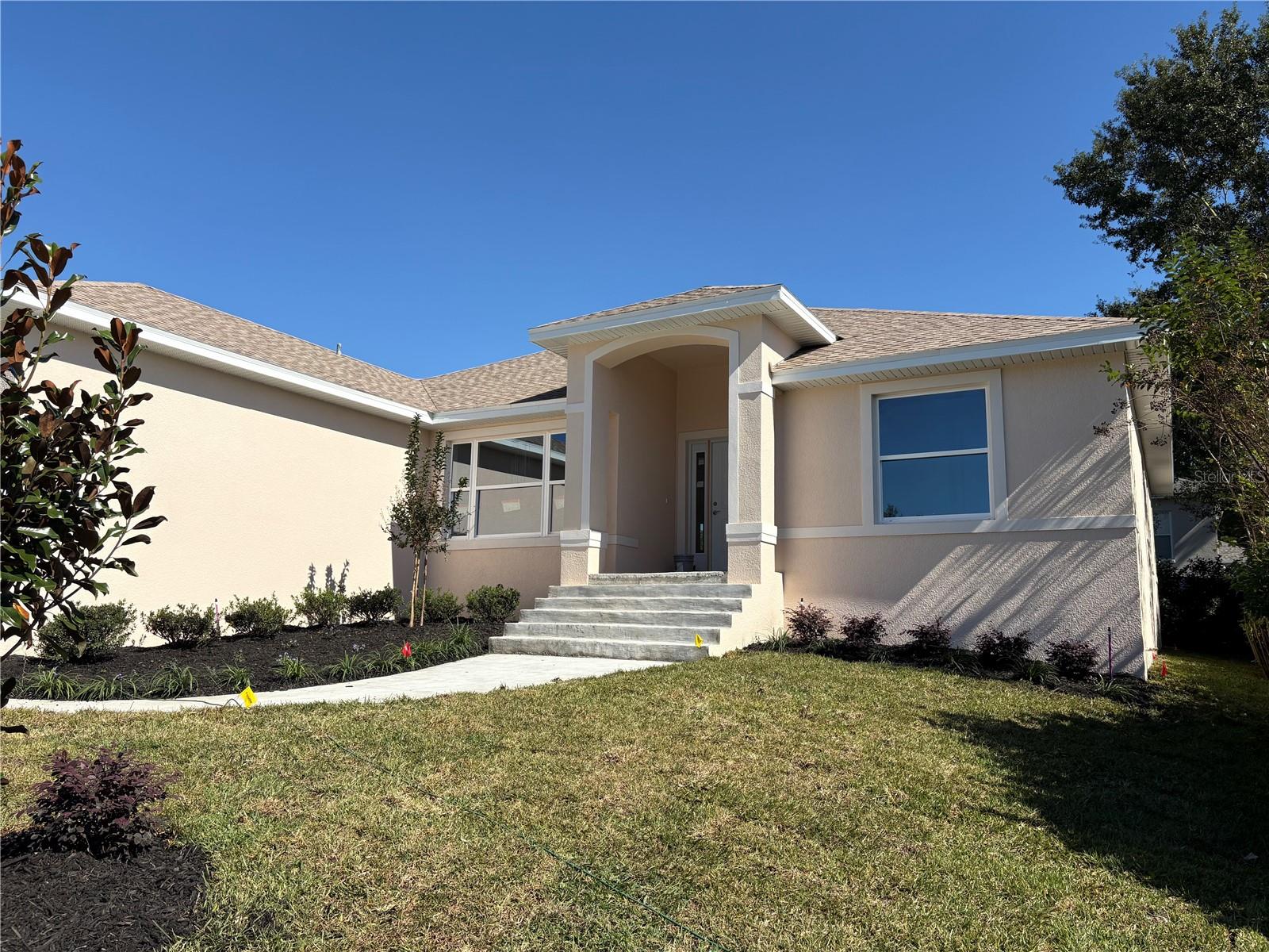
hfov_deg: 67.3
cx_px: 634
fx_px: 953
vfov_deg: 53.1
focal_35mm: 26
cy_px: 476
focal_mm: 5.96
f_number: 1.6
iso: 50
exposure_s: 1/3831
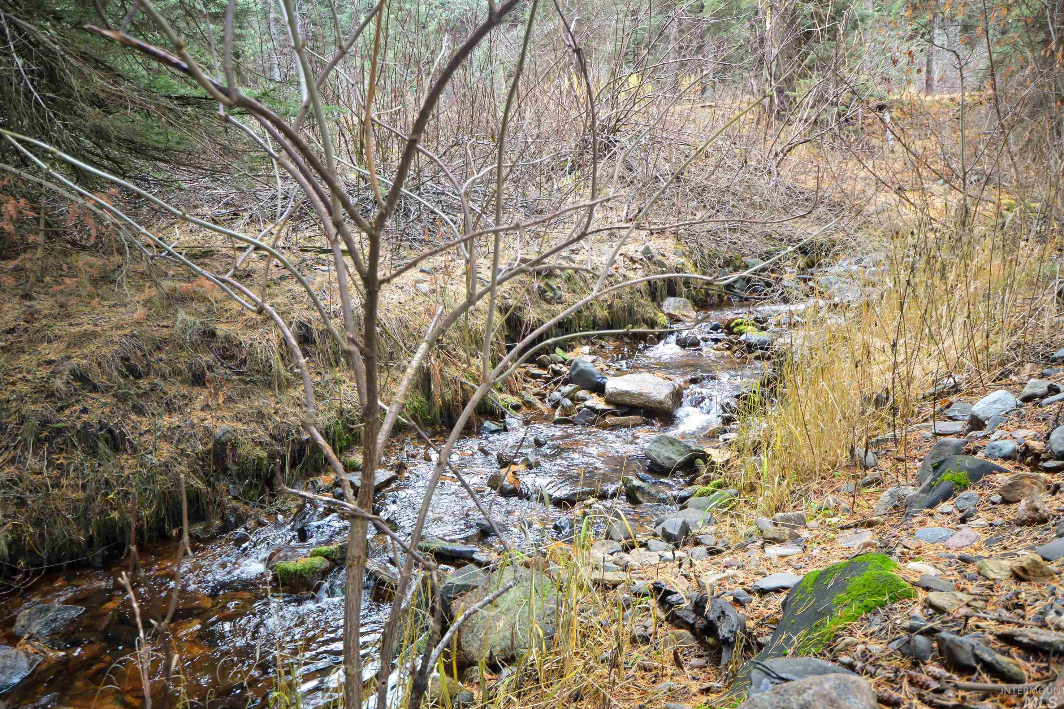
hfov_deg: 71.5
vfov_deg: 51.3
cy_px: 360
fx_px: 739
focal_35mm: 25
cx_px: 530
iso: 900
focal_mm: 16
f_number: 4
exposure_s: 1/60
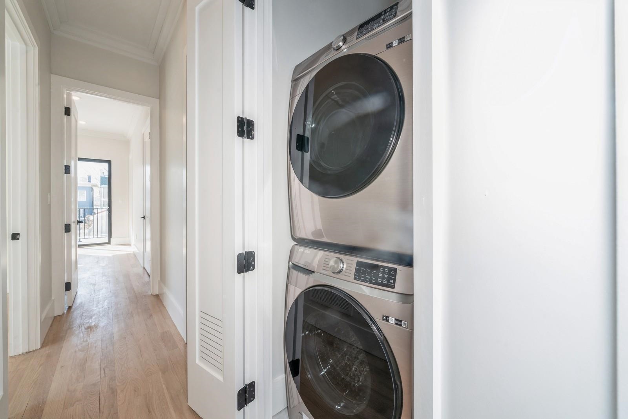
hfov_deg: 108.3
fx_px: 227
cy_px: 210
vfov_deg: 85.4
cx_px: 314
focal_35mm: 13
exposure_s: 1/8
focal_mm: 13
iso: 200
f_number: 11
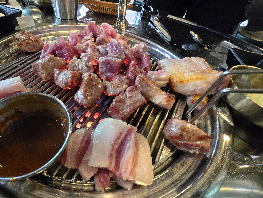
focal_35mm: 17
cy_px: 110
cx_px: 100
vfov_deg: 74.5
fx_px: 129
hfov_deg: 89.3
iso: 800
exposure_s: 1/60
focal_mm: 1.7
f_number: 2.2
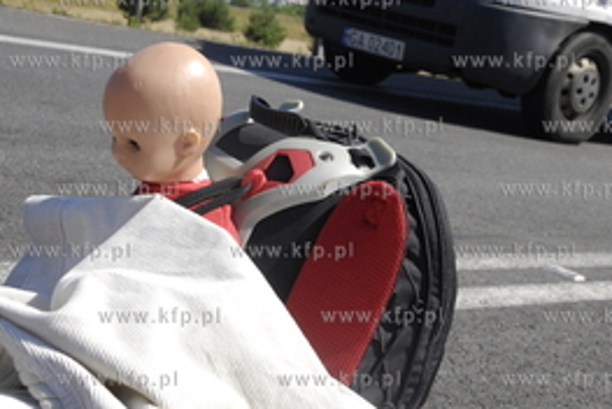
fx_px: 1204
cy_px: 158
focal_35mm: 71
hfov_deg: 28.4
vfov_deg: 19.3
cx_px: 242
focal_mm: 31
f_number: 10
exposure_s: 1/500
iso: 400
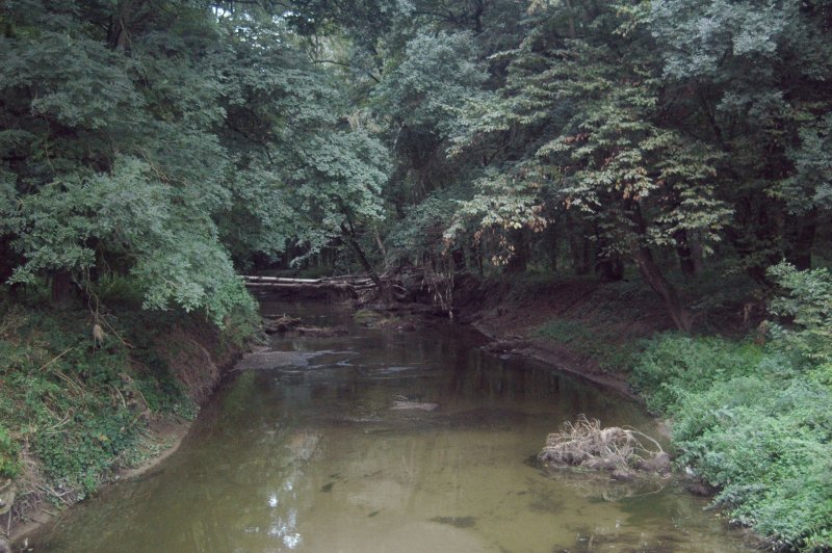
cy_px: 276
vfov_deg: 31.8
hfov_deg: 46.4
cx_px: 416
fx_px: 970
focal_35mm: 42
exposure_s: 1/30
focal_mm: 28
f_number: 3.5
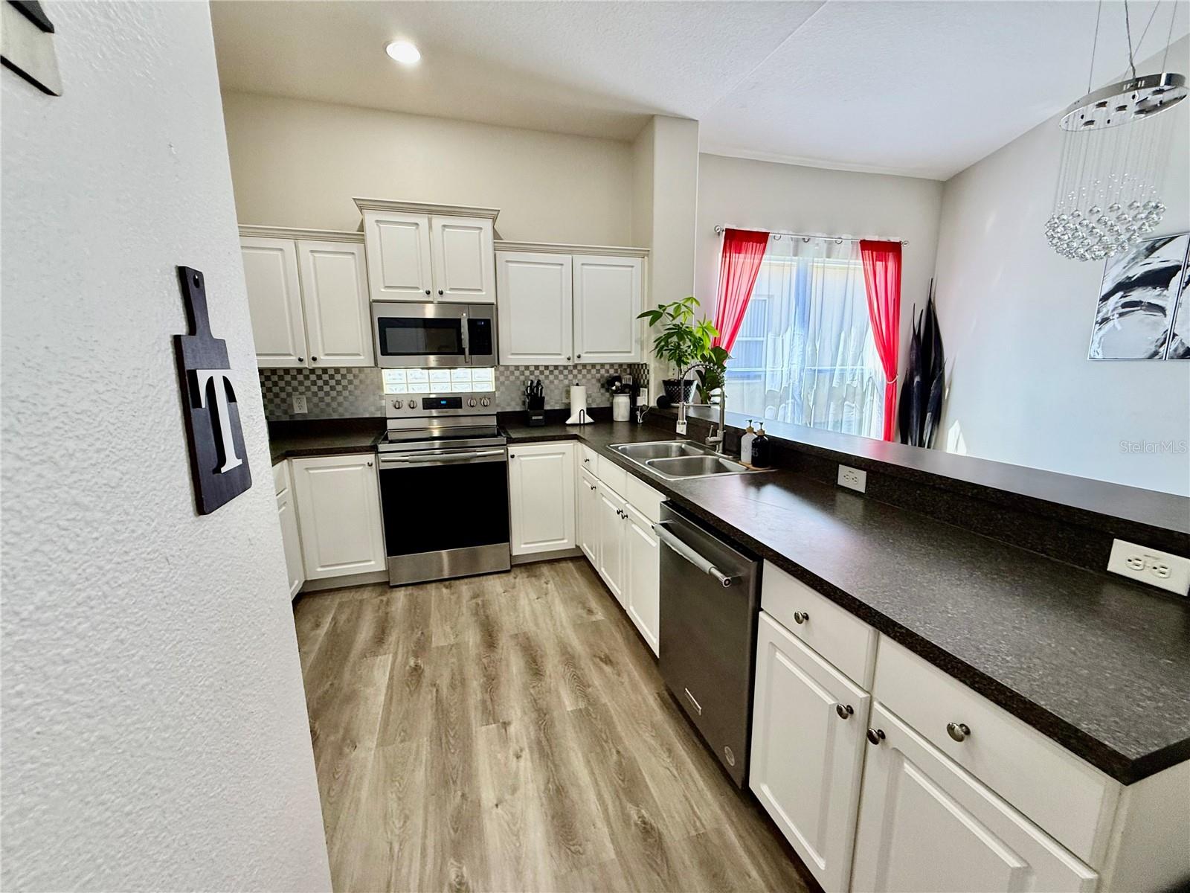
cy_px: 446
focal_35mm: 14
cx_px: 595
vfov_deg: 85.7
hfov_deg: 102.1
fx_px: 481
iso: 80
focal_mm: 2.22
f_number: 2.2
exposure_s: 1/60
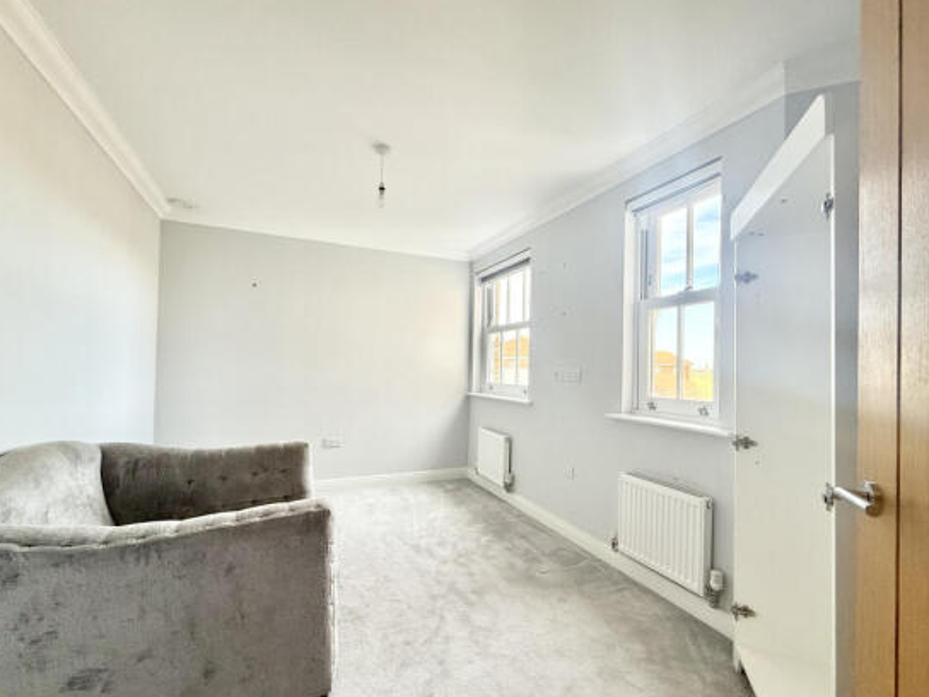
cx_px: 460
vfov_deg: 81.7
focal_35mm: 15
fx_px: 403
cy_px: 363
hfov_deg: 98.2
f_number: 2.2
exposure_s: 1/99
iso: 100
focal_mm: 2.22
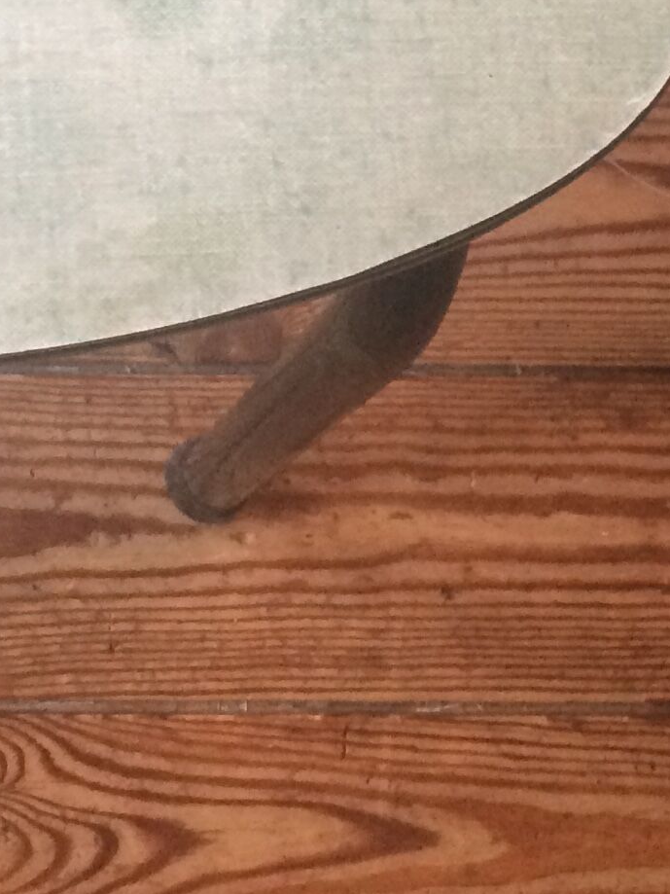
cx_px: -281
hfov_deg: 13.6
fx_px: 2659
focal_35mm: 103
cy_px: -270
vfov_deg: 17.8
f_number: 2.2
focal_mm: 4.15
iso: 200
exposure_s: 1/33
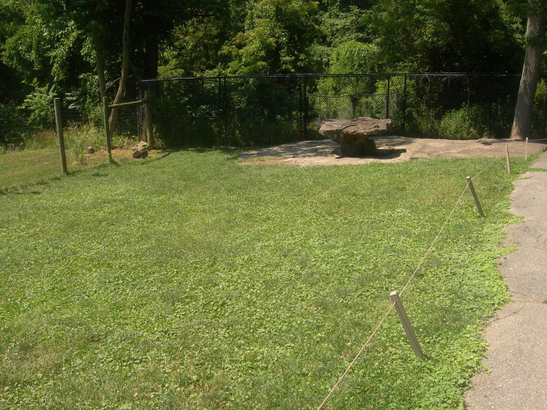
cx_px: 274
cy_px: 205
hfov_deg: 49.0
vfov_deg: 37.7
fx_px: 600
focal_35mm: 38
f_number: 4.8
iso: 50
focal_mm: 7.8
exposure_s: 1/250
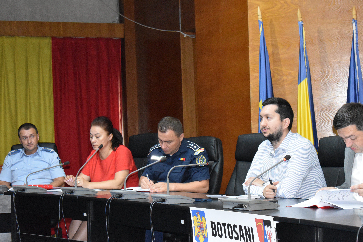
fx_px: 832
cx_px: 182
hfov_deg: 24.6
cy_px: 121
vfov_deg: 16.6
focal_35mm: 82
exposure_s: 1/60
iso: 4000
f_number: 5.6
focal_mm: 55
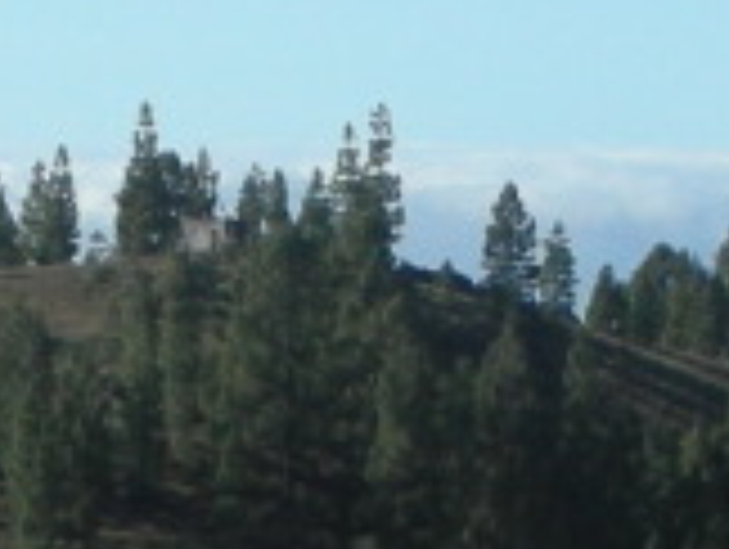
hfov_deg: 5.9
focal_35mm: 334
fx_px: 7044
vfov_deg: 4.5
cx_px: 104
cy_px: 518
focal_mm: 8.8
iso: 50
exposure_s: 1/79.8
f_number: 10.5
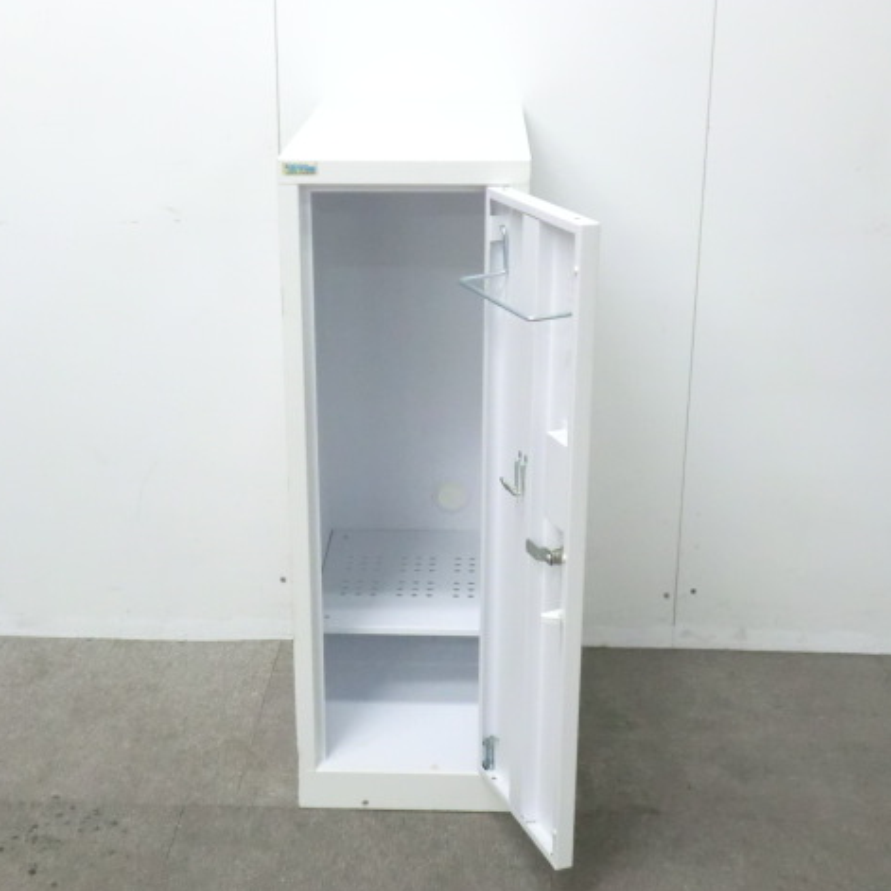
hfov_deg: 31.6
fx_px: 1573
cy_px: 446
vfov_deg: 31.6
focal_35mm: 54
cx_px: 429
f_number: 4.3
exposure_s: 1/50
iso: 800
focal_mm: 8.2
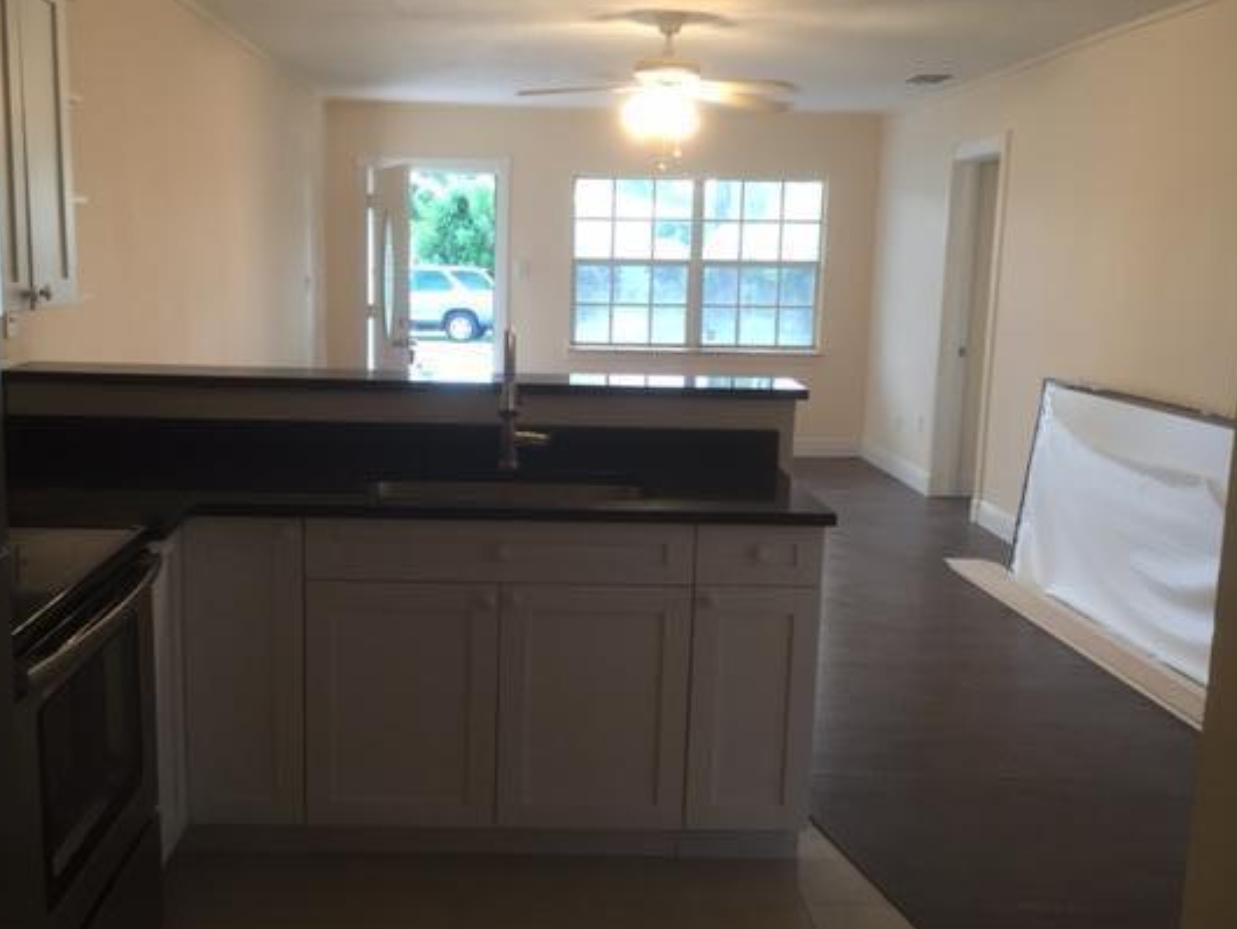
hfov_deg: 52.4
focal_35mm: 35
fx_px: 1251
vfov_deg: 40.7
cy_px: 469
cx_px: 532
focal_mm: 4.15
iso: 80
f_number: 2.2
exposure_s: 1/30
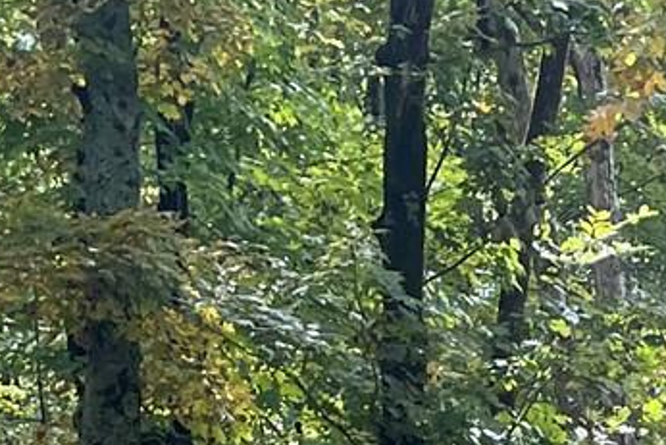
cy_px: 1408
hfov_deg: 12.6
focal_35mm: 160
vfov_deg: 7.4
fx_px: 2961
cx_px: 776
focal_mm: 4.2
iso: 32
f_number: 1.6
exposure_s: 1/276
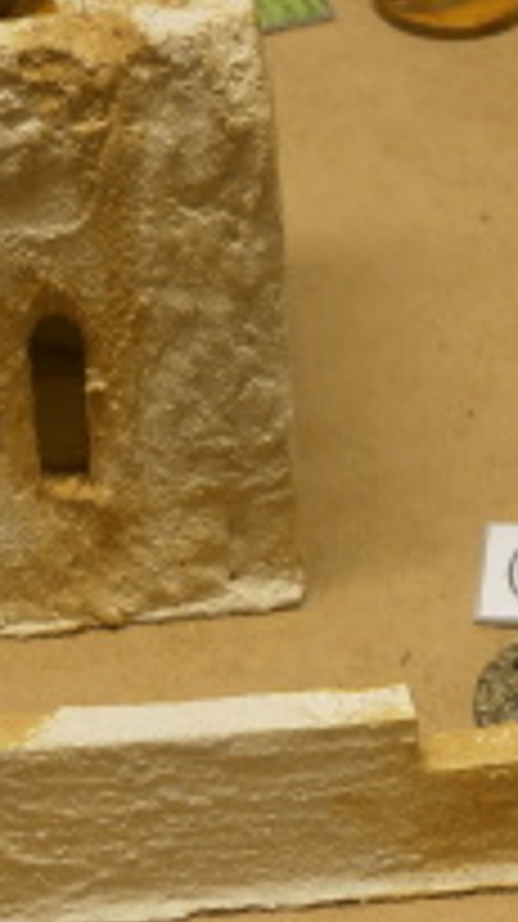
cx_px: 527
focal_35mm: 134
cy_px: 436
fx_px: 3279
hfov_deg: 9.0
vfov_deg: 16.0
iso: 125
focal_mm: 8.3
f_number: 3.4
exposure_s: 1/40
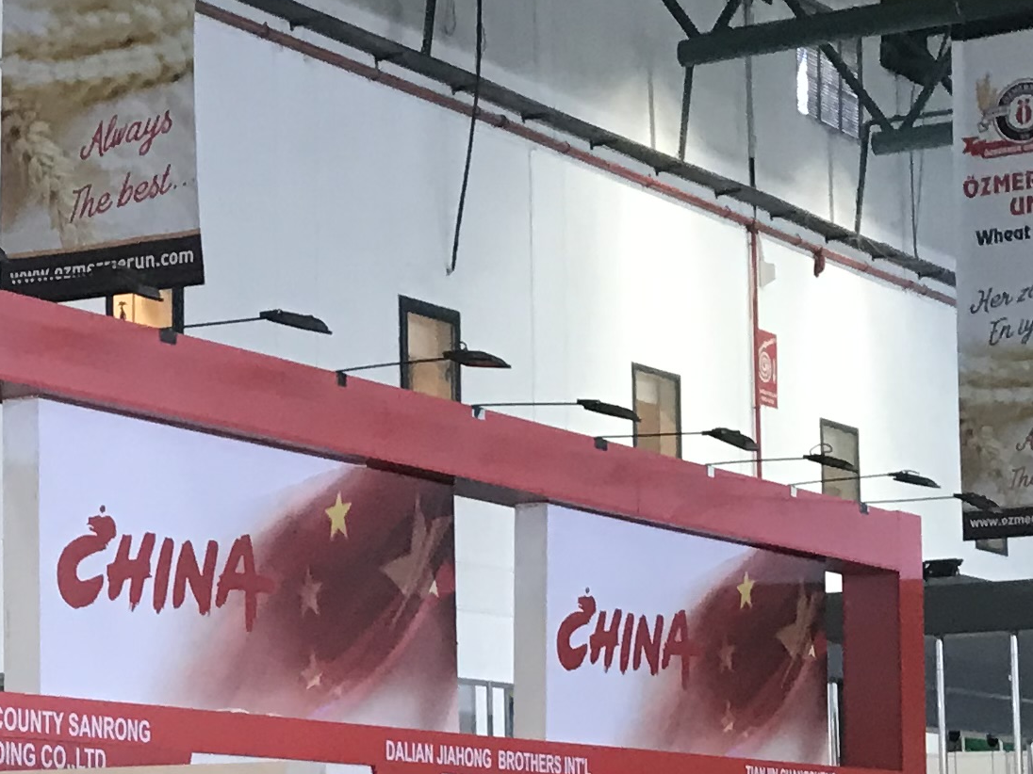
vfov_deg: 14.3
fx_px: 3074
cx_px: -93
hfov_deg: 18.4
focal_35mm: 103
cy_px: 647
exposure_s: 1/17
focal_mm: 3.99
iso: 40
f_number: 1.8
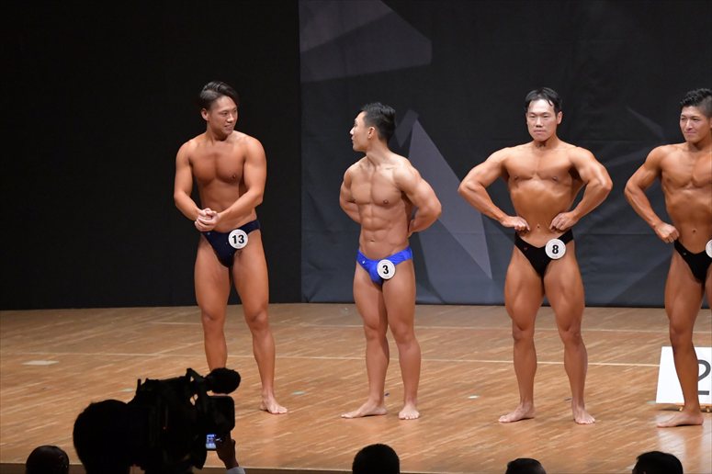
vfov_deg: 6.1
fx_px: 4448
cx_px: 356
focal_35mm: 225
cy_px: 237
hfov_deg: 9.2
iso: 8000
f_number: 5.6
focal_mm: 150
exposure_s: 1/400
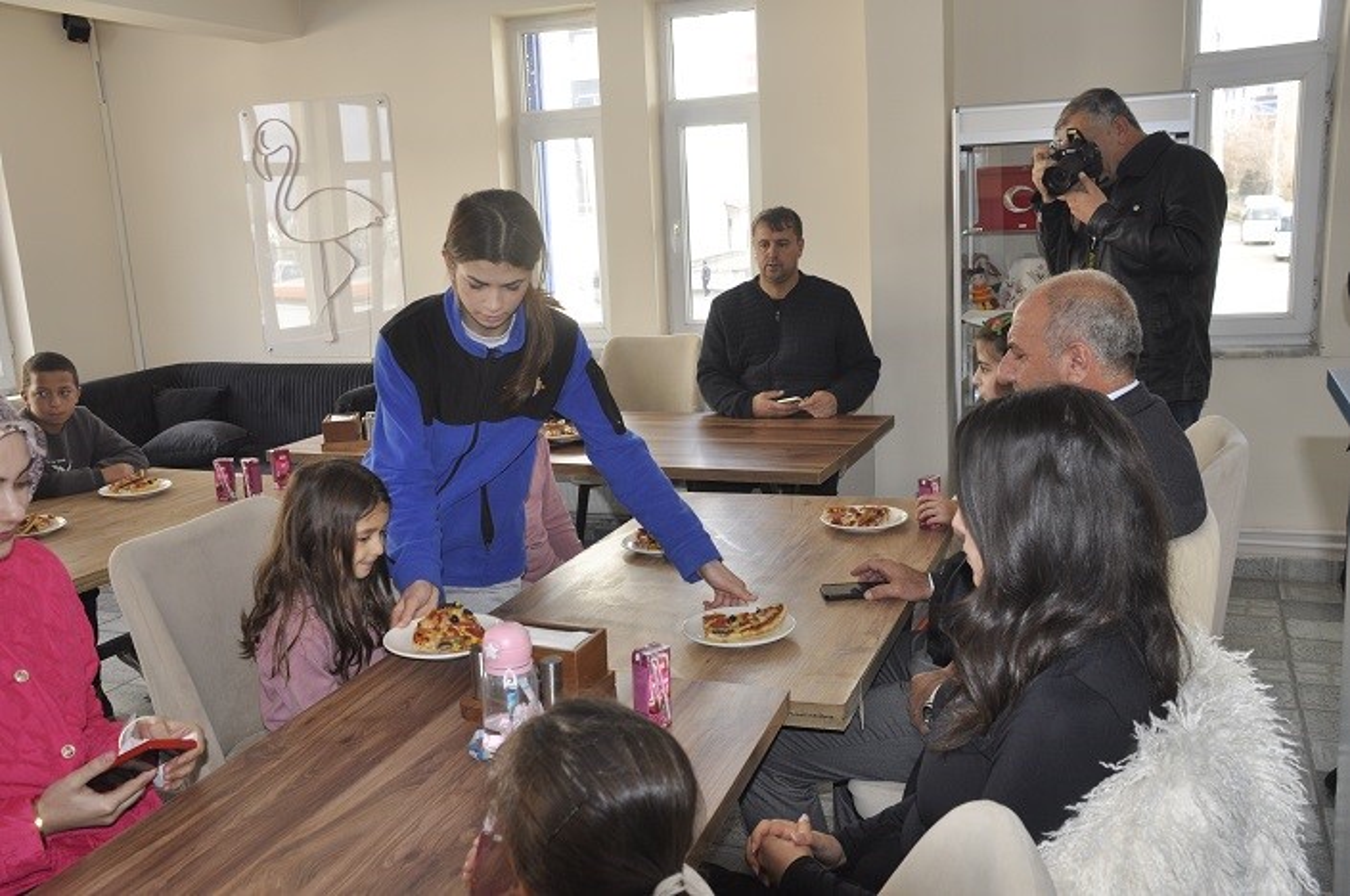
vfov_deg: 39.9
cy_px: 448
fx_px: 1236
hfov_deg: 57.3
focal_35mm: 33
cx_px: 675
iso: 400
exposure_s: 1/125
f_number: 3.8
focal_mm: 22
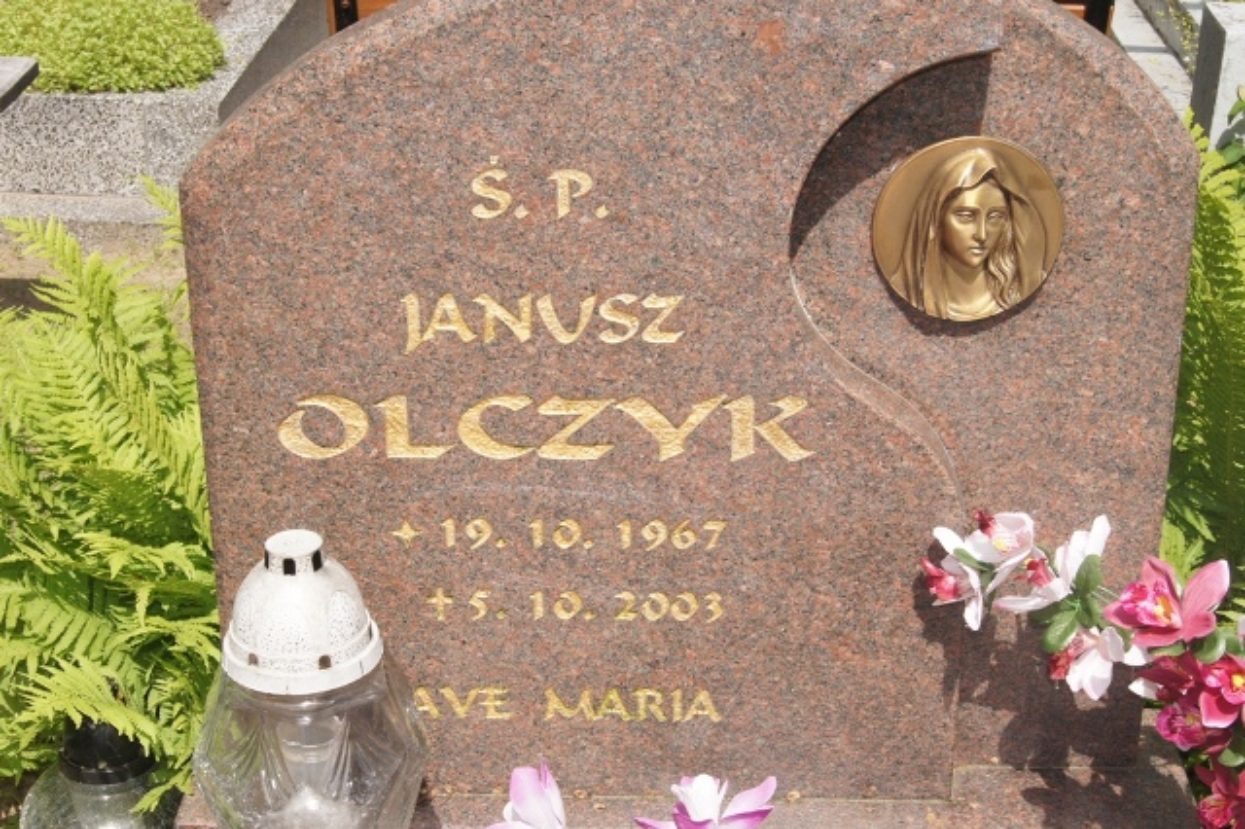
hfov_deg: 33.4
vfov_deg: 22.6
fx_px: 2074
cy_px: 414
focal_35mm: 60
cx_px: 622
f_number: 16
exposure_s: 1/160
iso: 200
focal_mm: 40
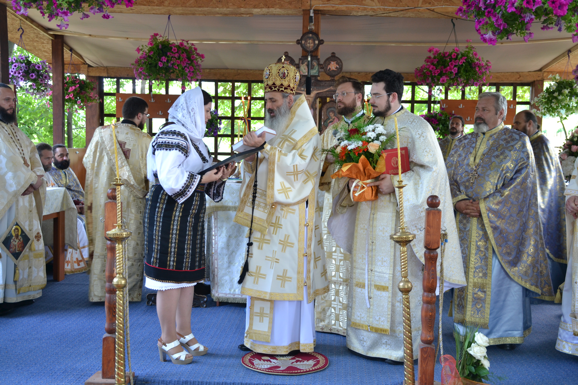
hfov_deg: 43.6
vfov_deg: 29.9
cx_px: 289
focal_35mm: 45
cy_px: 192
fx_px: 722
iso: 400
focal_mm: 30
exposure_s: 1/40
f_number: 4
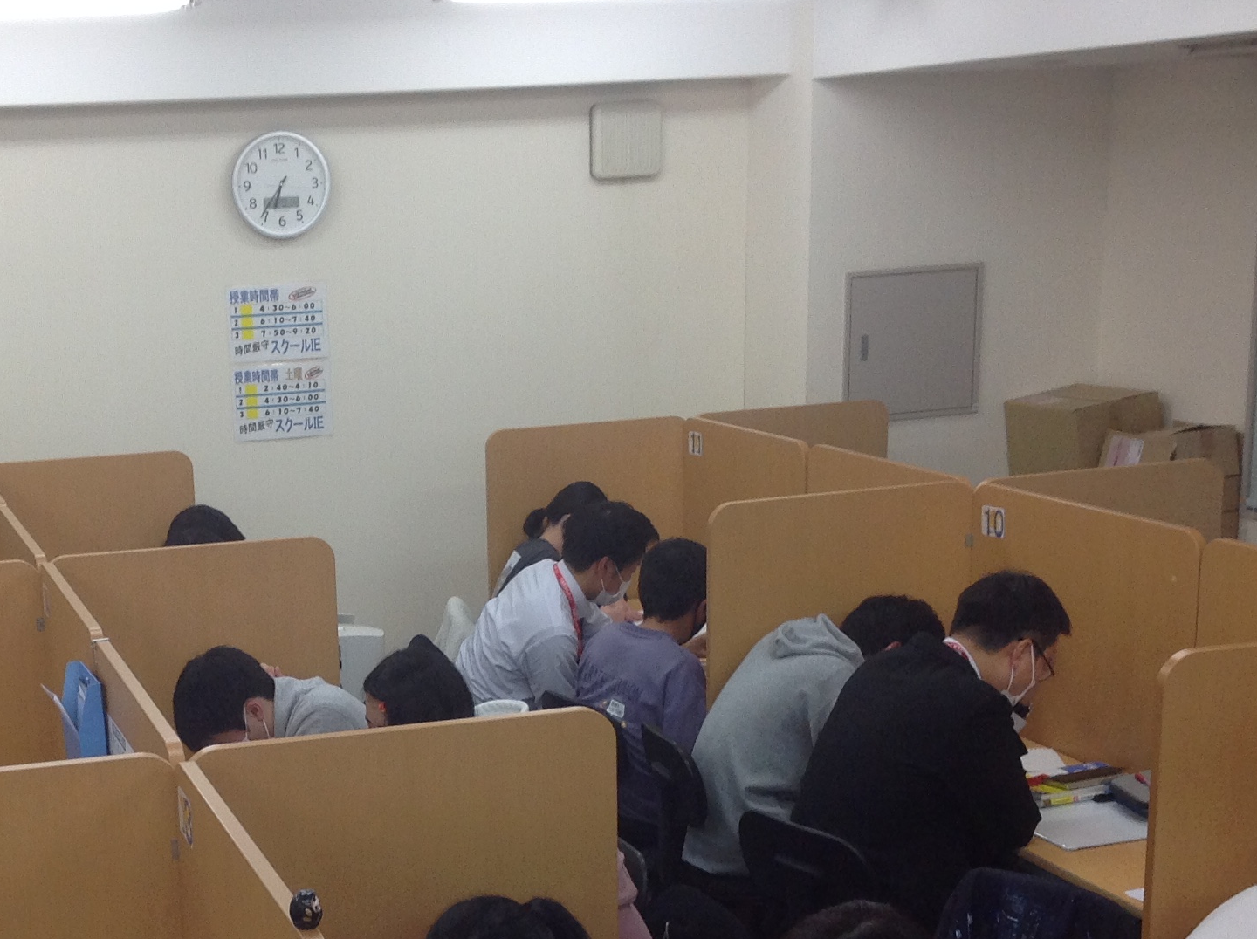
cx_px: 331
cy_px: 753
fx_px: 2285
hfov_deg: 30.3
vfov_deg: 22.9
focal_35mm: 63
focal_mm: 4.28
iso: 80
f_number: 2.4
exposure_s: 1/120
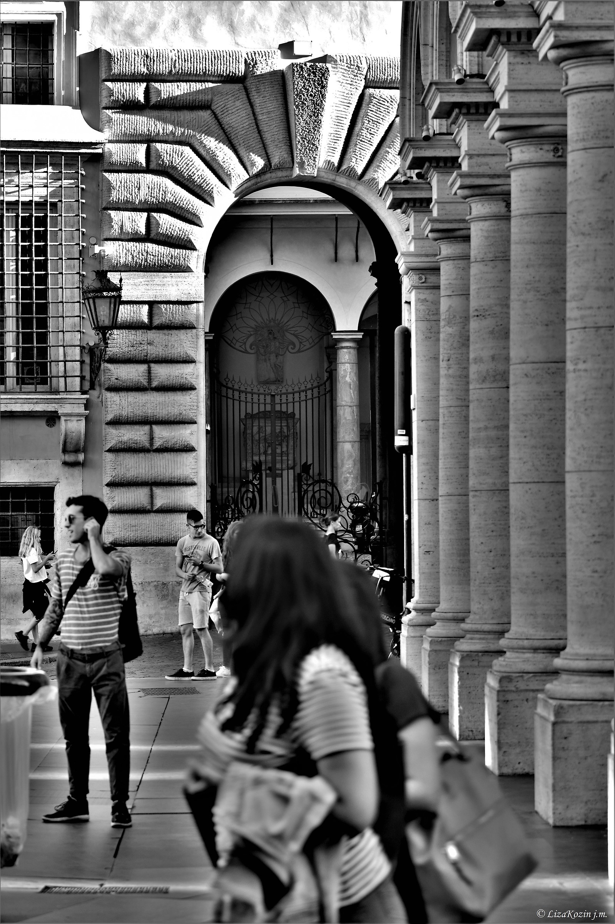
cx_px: 308
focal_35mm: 112
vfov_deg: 18.2
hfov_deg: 12.2
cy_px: 462
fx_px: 2885
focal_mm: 75
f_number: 4
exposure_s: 1/125
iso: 160
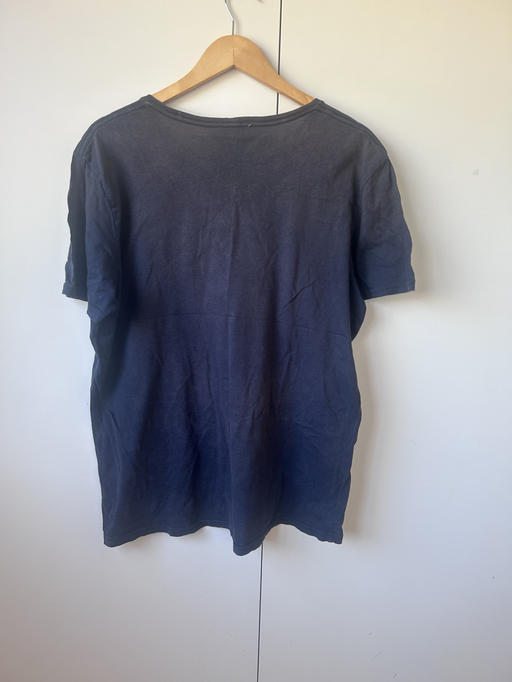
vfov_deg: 67.3
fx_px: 513
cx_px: 256
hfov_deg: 53.1
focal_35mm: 26
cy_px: 341
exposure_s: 1/121
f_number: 1.5
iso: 80
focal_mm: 5.7
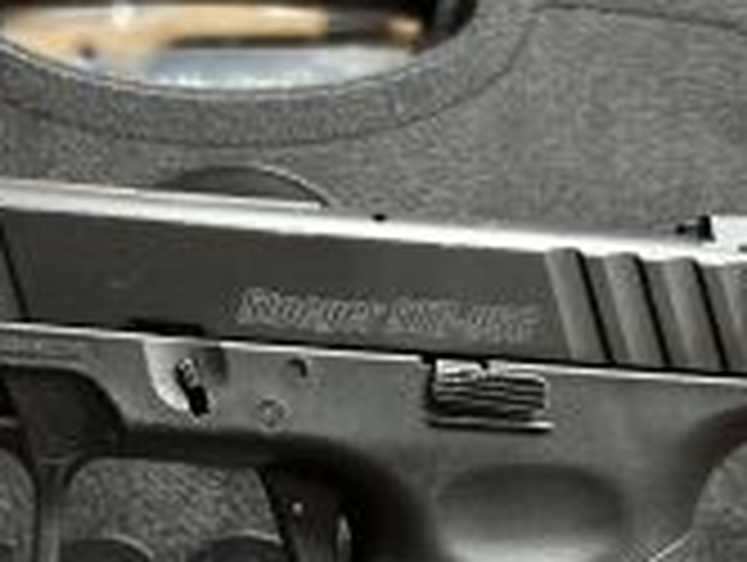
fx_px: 1383
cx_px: 241
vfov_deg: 22.4
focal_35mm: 64
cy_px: 510
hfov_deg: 30.0
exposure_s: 1/50
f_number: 1.5
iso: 400
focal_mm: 5.7
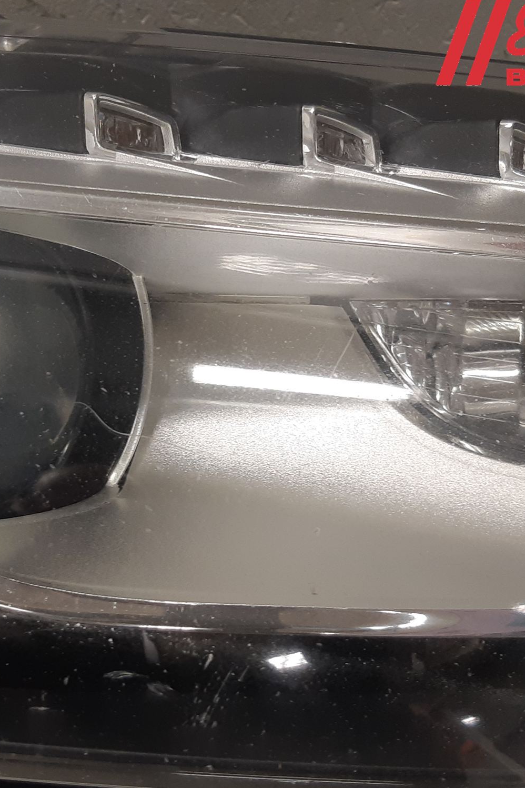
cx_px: 220
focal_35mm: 37
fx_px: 809
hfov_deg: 35.9
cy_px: 401
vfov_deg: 51.9
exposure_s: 1/50
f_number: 1.7
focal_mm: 3.93
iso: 64
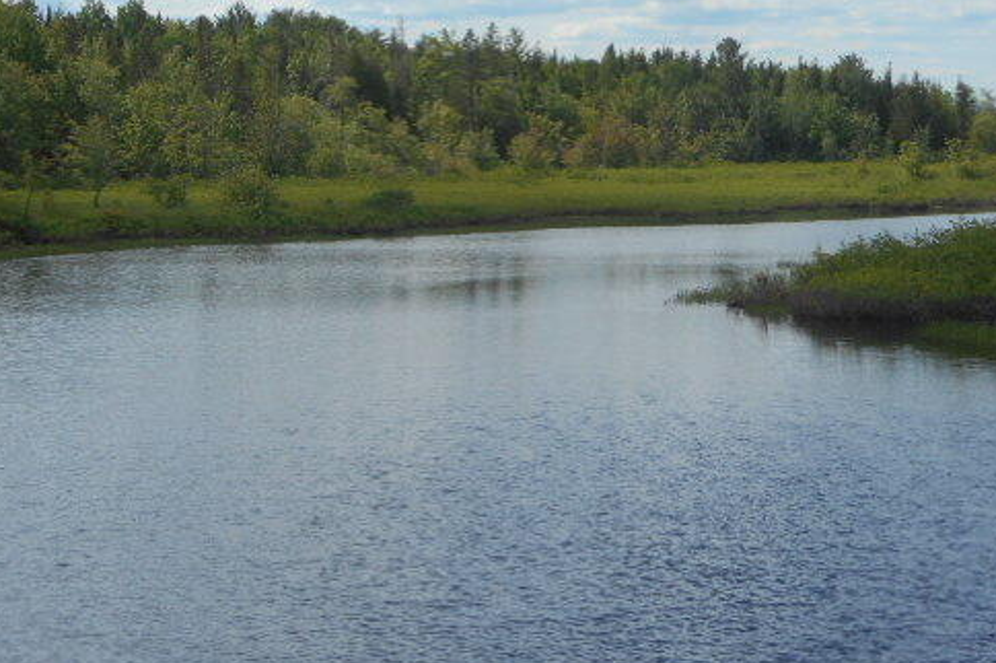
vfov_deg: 12.9
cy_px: 280
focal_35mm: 106
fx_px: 2931
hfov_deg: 19.3
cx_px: 449
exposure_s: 1/400
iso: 80
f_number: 5.5
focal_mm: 13.8
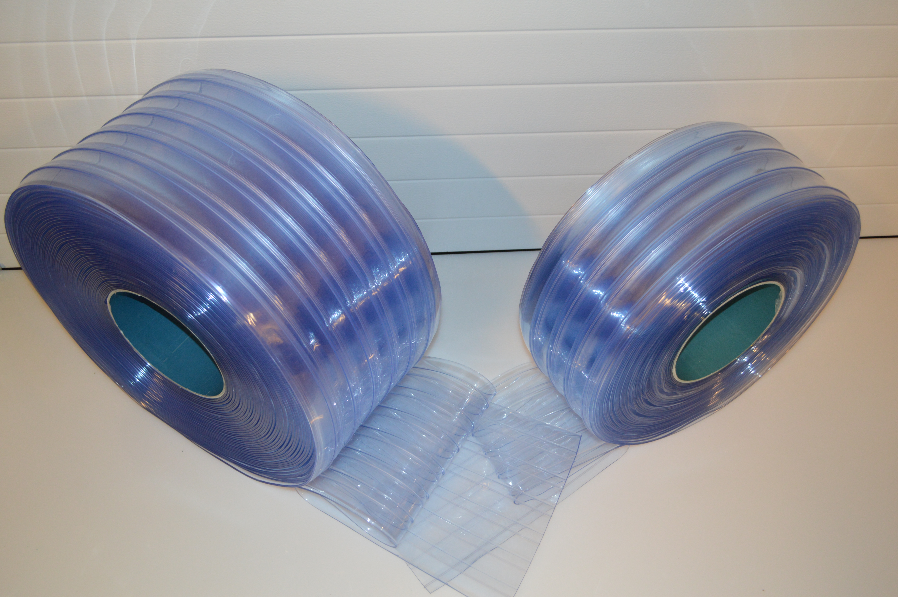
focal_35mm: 33
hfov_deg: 57.3
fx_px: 822
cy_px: 298
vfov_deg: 39.9
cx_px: 449
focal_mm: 22
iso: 800
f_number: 3.8
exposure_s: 1/60
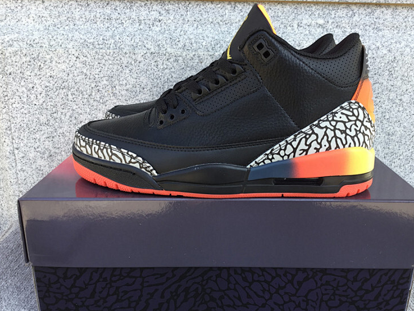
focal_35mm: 34
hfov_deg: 53.9
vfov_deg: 41.8
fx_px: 407
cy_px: 161
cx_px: 225
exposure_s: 1/131
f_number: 2.4
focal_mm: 3.3
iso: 25
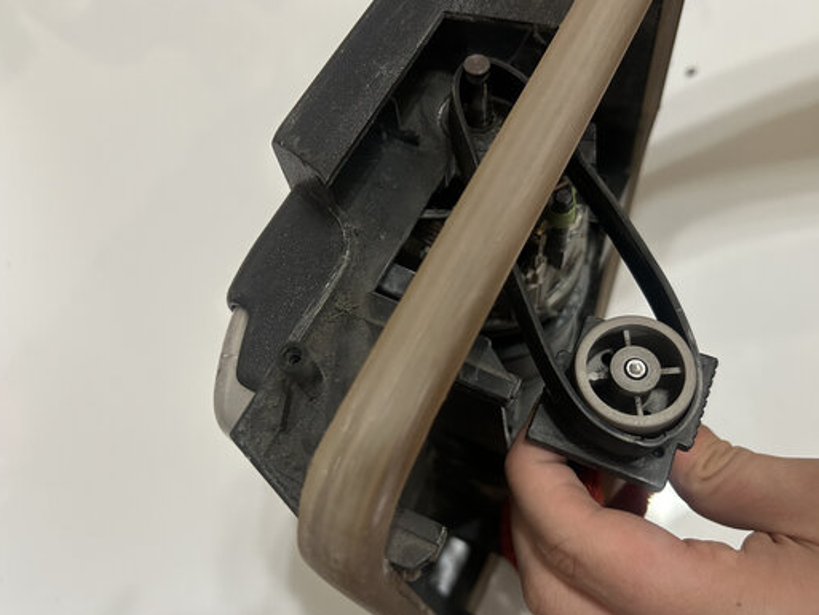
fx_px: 710
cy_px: 339
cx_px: 468
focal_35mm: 30
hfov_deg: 59.7
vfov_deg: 46.7
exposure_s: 1/60
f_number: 1.5
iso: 250
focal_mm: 5.7
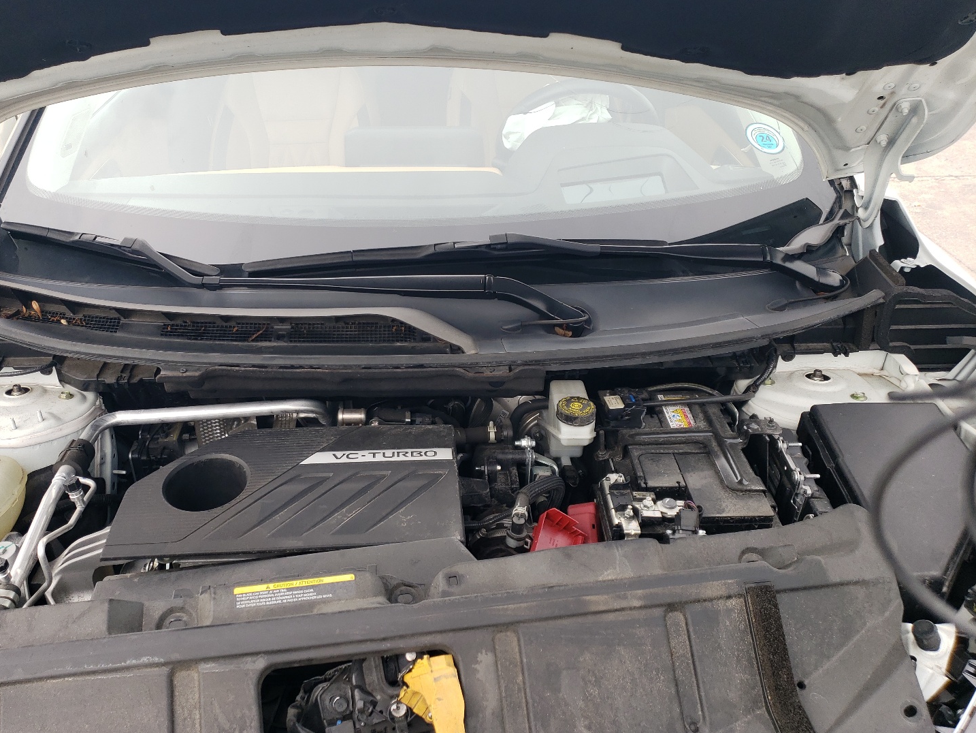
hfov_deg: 61.5
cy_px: 343
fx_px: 818
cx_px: 434
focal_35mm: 29
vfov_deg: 48.2
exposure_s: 1/476
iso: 50
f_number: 1.5
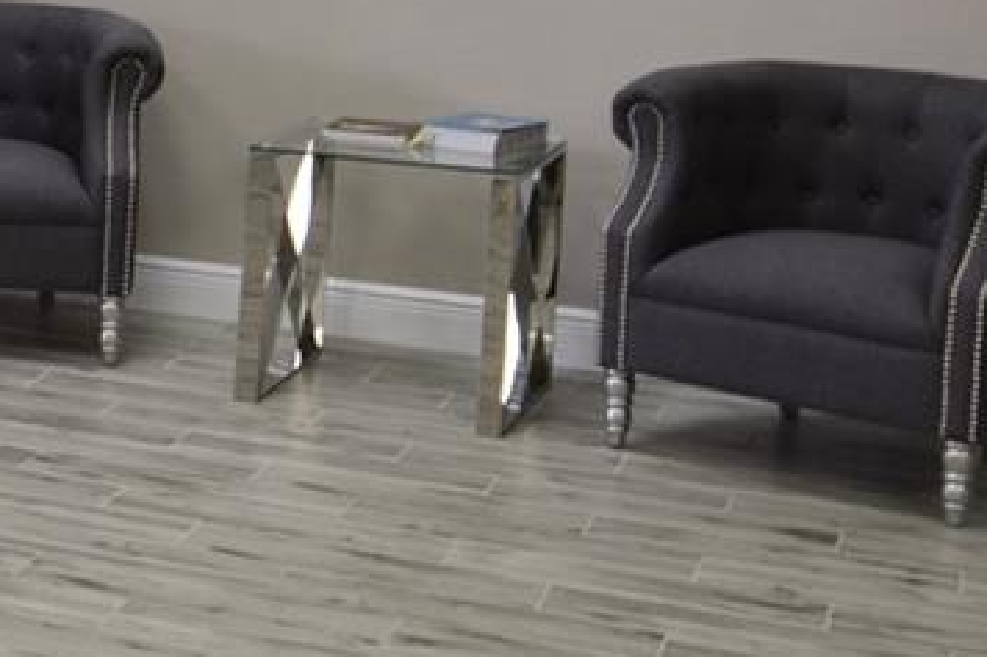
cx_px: -474
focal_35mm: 90
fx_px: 2466
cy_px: -46
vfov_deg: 14.8
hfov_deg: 19.8
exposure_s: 1/80
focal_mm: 20
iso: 400
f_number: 4.5
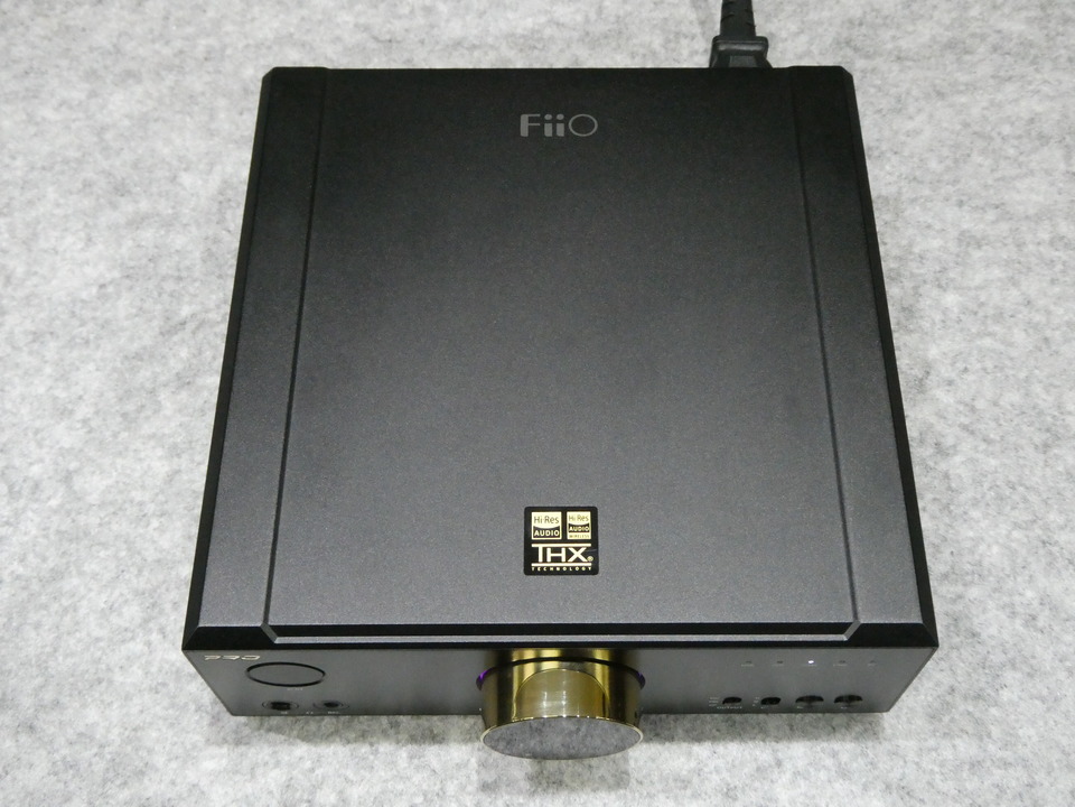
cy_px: 404
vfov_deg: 36.0
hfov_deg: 46.8
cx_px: 538
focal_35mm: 40
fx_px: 1242
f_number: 3.8
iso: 1250
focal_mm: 7.2
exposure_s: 1/80
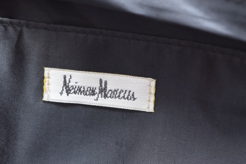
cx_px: 92
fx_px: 722
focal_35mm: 106
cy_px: 85
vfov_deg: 13.0
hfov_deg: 19.3
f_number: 5.6
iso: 800
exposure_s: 1/125
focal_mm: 55
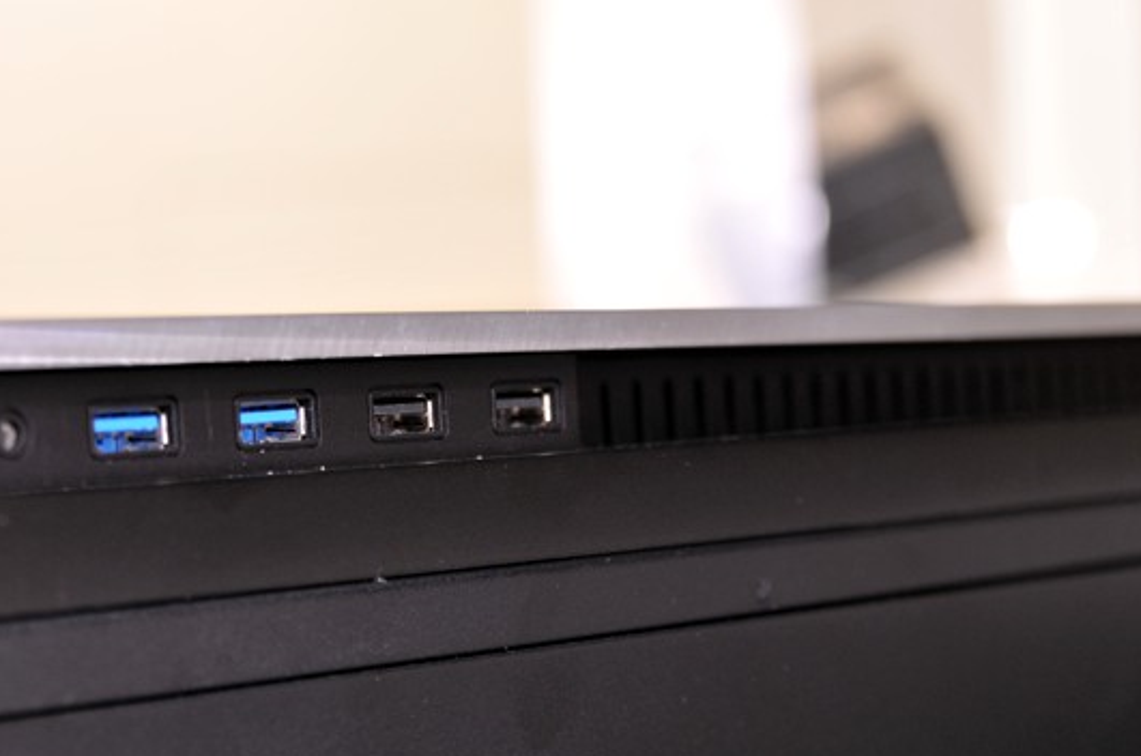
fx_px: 3354
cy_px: 425
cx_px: 419
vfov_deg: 12.9
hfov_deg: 19.3
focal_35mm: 106
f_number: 4.5
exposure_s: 1/80
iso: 400
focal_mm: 50
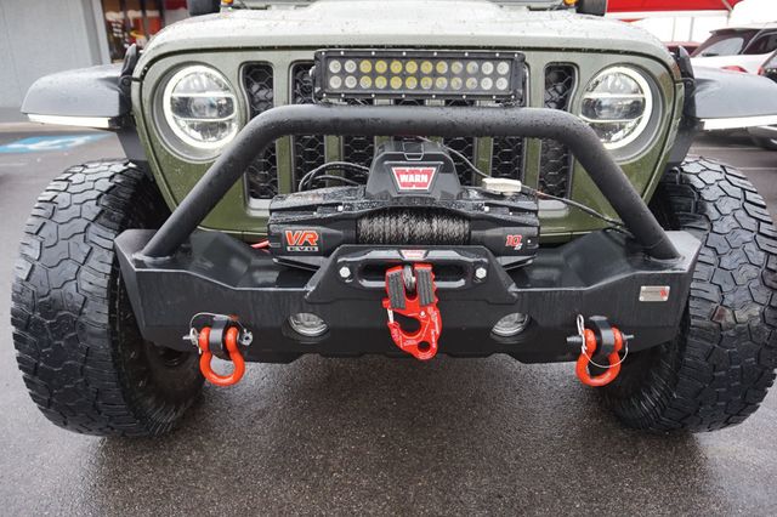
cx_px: 388
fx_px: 550
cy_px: 258
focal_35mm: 26
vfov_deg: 50.4
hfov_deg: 70.5
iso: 200
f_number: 4
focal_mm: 17
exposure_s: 1/60
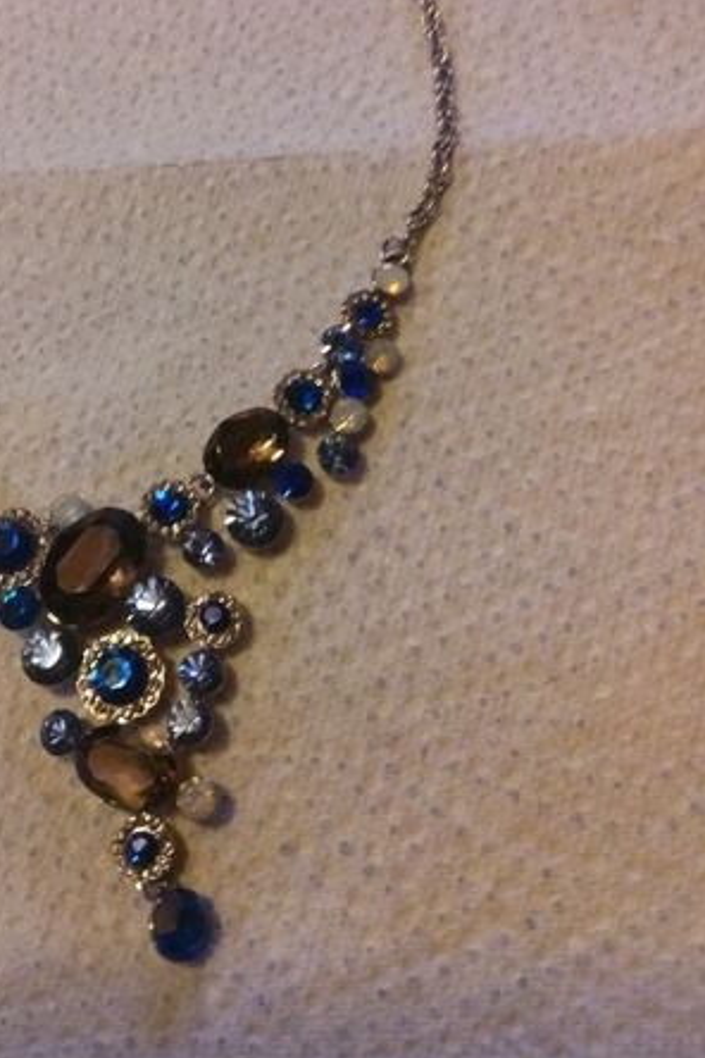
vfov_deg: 48.8
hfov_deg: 33.5
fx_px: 1146
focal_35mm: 39
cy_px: 357
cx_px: 176
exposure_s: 1/17
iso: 800
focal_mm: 3.08
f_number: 2
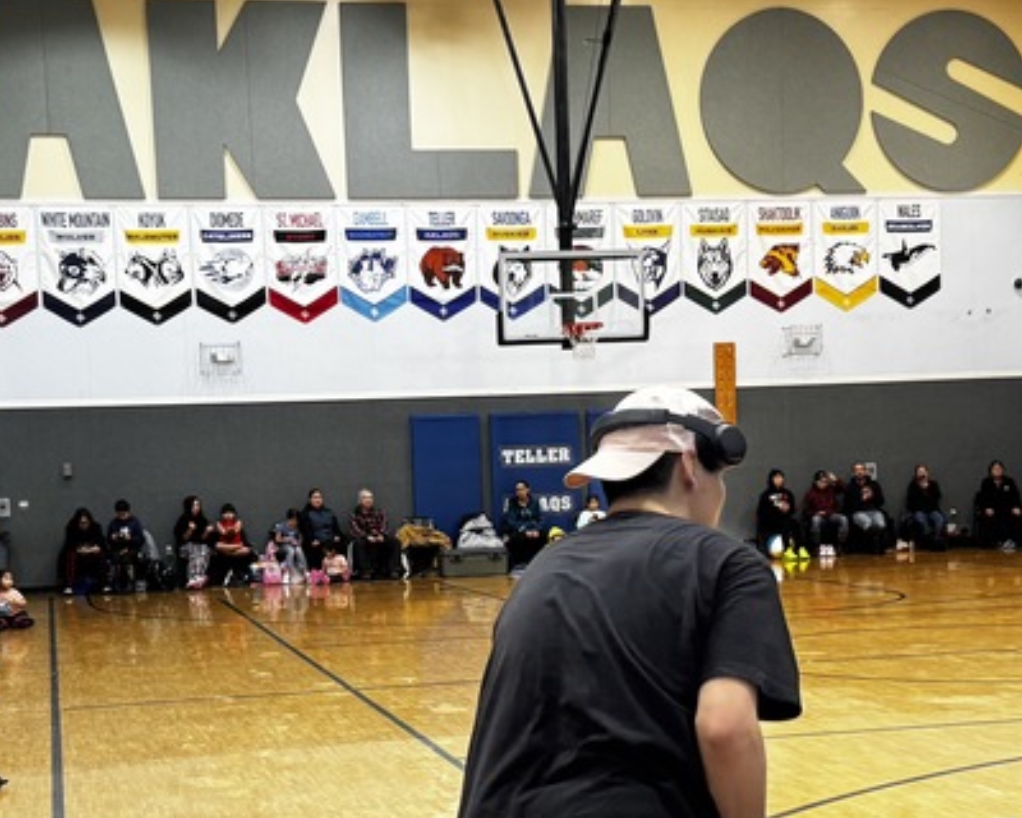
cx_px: 460
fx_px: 1815
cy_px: 588
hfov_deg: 31.4
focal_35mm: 60
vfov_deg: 25.2
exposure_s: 1/121
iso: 125
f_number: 1.78
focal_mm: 6.76
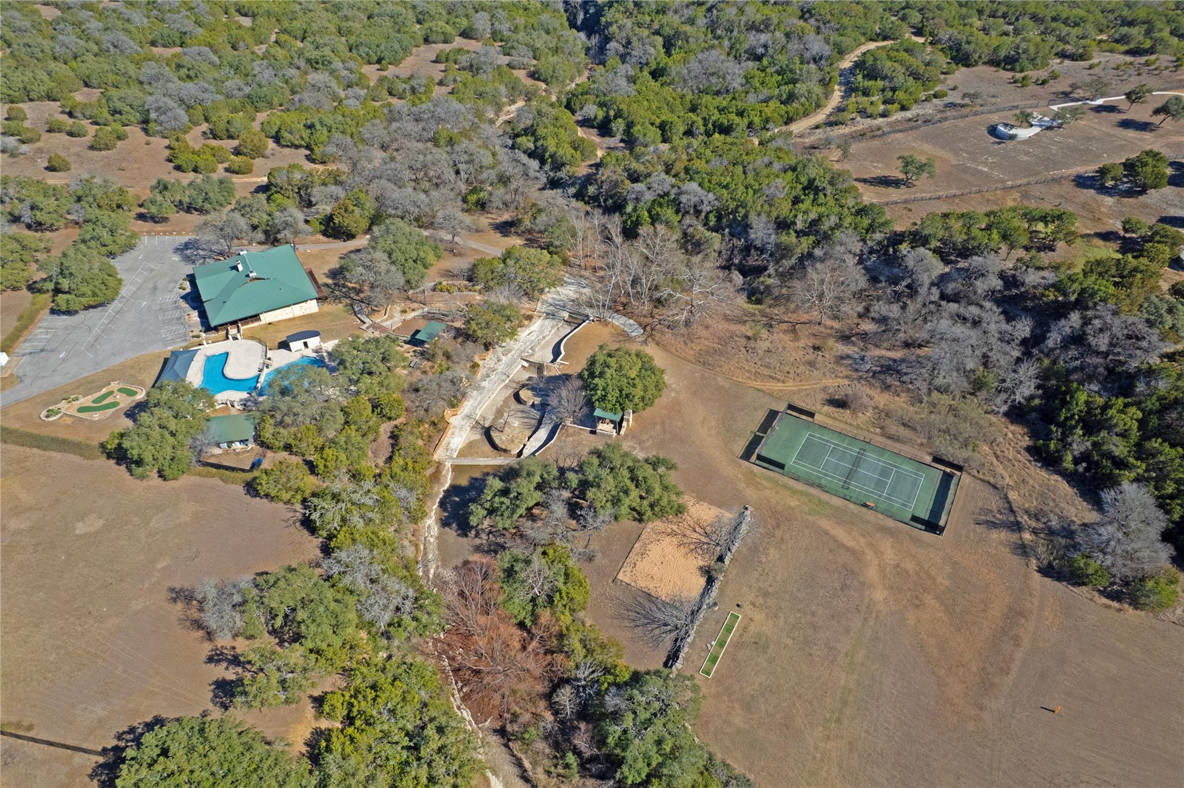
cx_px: 592
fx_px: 723
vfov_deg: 57.2
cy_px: 394
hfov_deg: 78.6
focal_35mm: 22
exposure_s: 1/2000
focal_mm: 8.38
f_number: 2.8
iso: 100
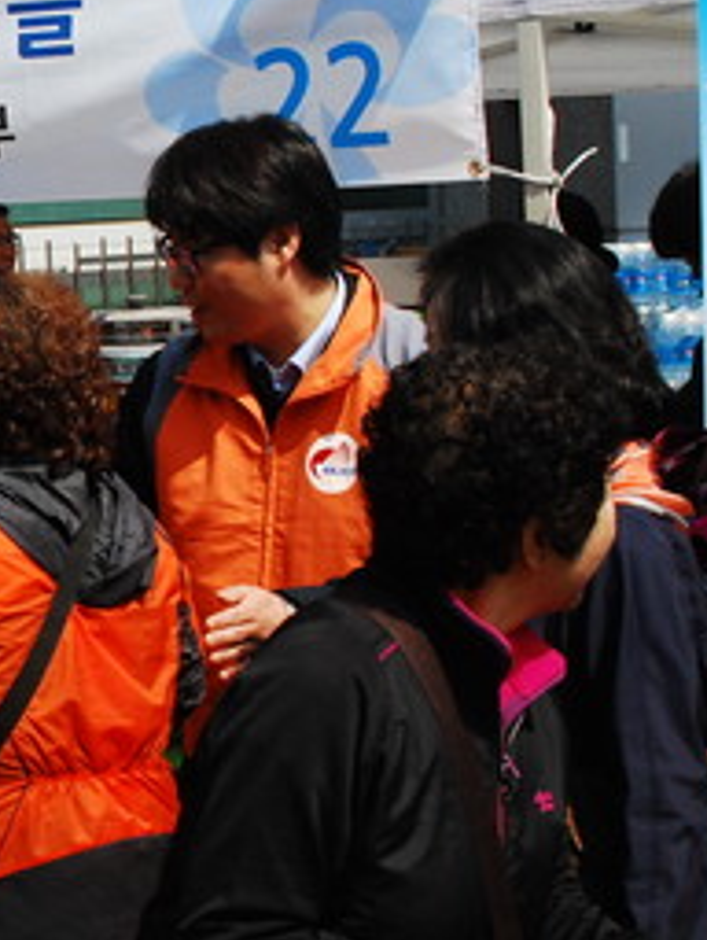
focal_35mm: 95
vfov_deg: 20.6
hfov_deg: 14.7
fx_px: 2581
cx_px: -287
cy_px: 358
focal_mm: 28
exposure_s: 1/640
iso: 640
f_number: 13
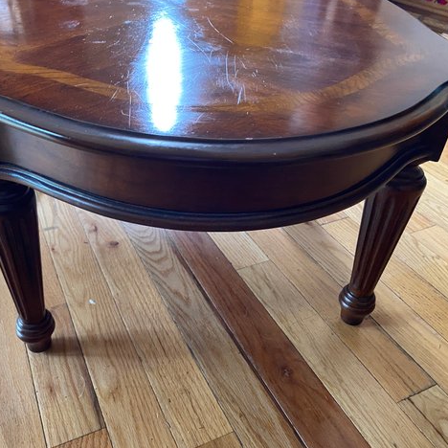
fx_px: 454
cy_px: 224
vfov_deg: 52.5
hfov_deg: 52.3
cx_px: 187
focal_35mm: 31
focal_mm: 4.25
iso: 500
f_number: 1.8
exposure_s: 1/40
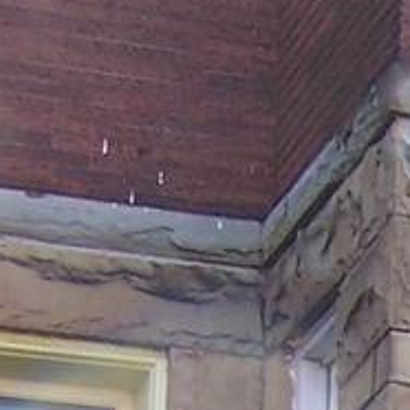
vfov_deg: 5.9
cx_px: 686
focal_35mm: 277
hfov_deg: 6.2
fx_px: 3712
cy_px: 1148
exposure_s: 1/160
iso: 80
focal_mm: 6.3
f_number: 2.8
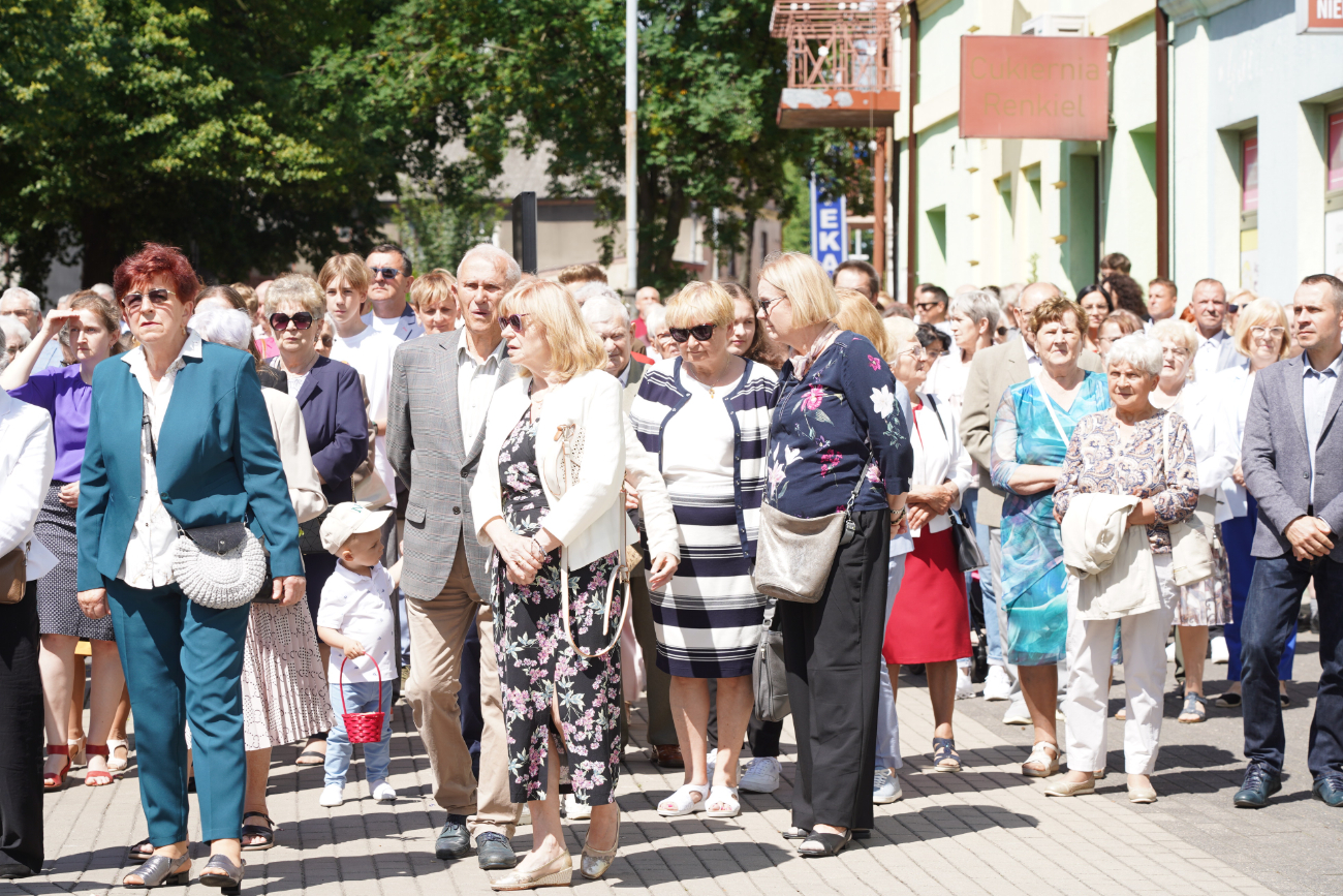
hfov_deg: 19.5
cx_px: 672
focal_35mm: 105
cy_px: 448
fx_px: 3917
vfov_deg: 13.0
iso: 100
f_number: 7.1
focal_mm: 105
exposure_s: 1/160
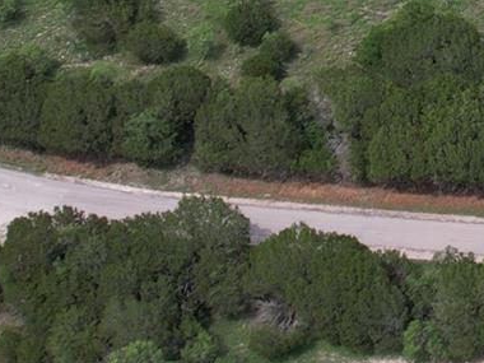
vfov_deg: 11.7
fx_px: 1594
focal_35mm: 114
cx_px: 739
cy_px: -355
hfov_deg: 15.8
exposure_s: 1/1250
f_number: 2.8
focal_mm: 8.38
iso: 110
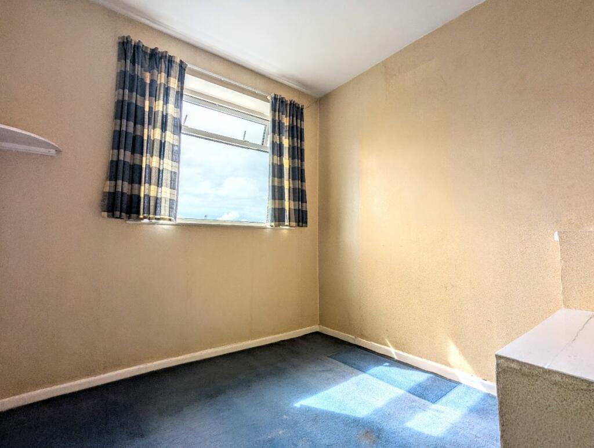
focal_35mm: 16
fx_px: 275
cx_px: 297
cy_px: 224
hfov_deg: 94.4
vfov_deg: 78.2
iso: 52
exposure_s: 1/1603
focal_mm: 2.35
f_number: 2.2
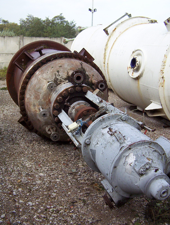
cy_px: 112
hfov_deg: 37.0
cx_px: 85
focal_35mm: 39
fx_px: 254
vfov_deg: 47.8
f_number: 3.84
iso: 100
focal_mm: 5.26
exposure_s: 1/205
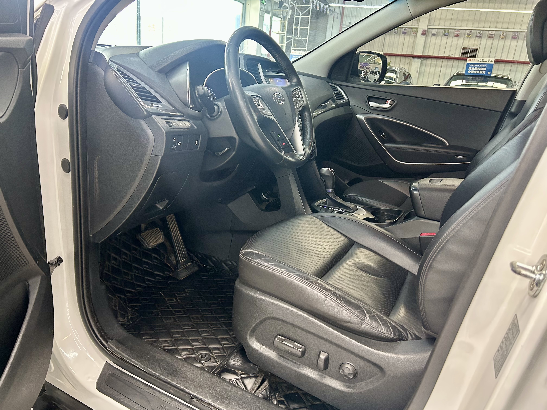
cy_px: 205
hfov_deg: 67.3
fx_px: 411
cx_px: 274
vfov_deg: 53.1
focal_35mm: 26
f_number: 1.5
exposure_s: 1/60
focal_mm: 5.7
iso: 320
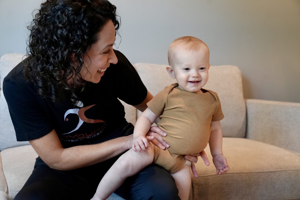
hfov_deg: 38.9
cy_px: 100
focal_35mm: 51
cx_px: 150
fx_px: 425
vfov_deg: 26.5
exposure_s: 1/320
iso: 6400
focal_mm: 51
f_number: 4
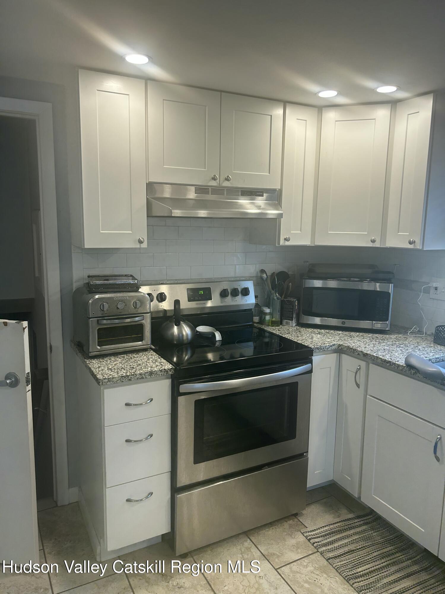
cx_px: 222
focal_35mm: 26
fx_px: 446
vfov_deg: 67.3
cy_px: 297
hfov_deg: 53.1
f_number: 1.5
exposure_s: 1/120
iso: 64
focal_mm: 5.7
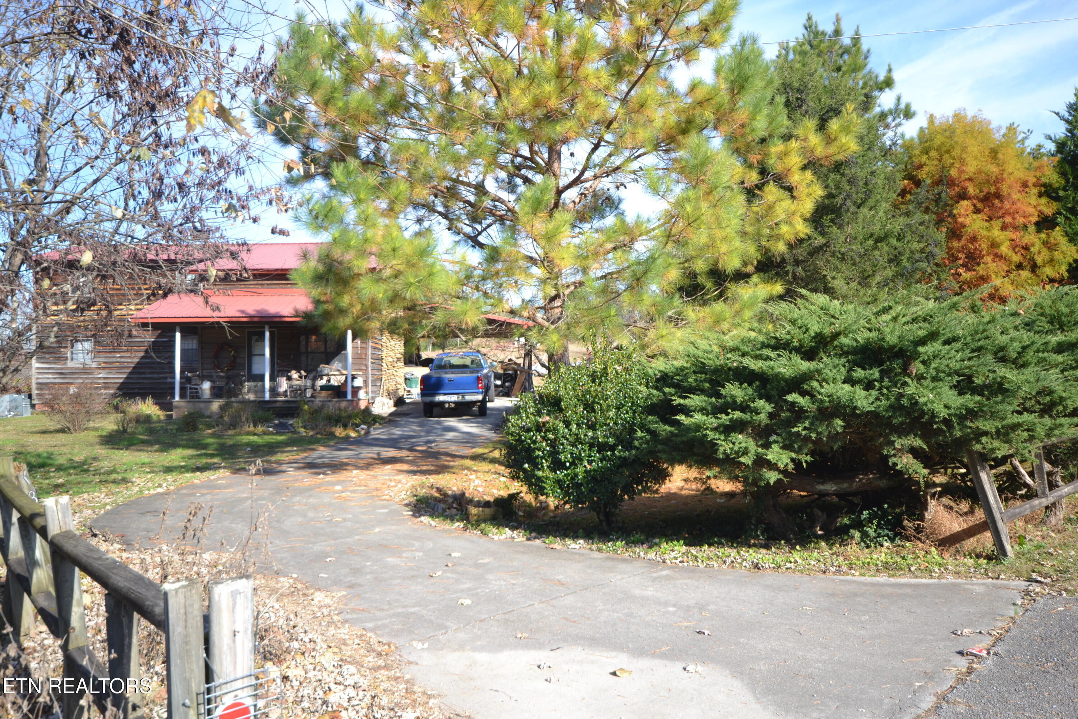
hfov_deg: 61.9
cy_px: 360
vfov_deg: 43.6
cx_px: 539
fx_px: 898
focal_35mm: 30
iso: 125
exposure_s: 1/125
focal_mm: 20
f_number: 5.6
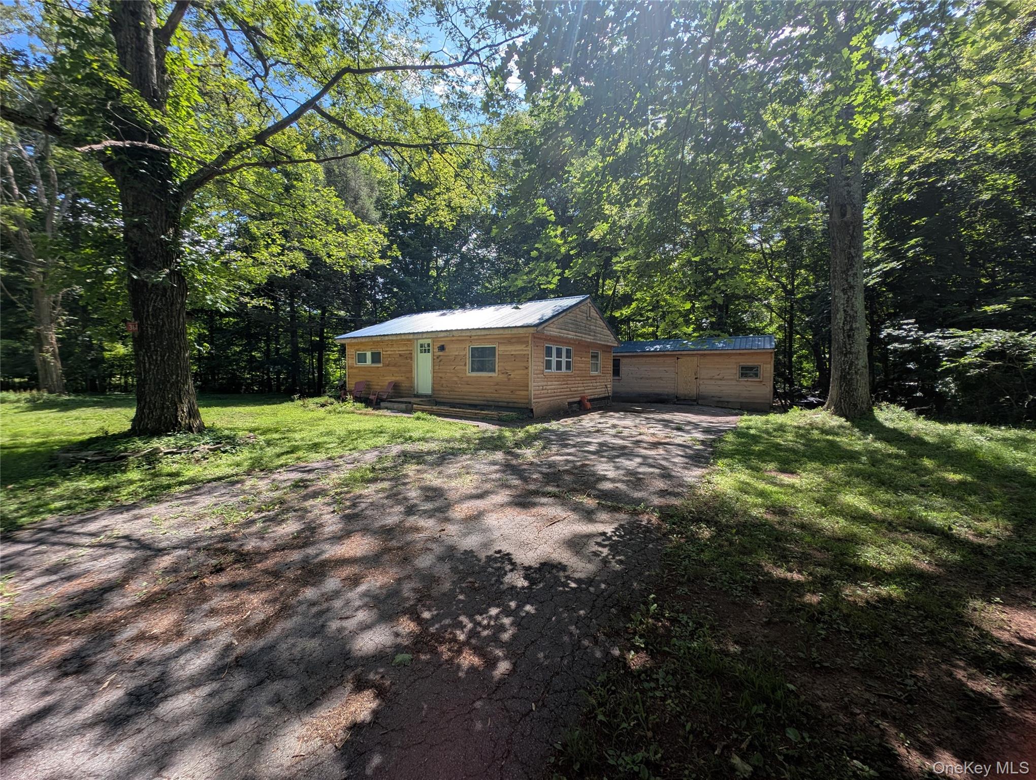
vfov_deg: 94.6
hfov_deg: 110.5
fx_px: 360
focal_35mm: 12
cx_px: 518
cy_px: 390
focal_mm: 2.23
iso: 37
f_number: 1.95
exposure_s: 1/620
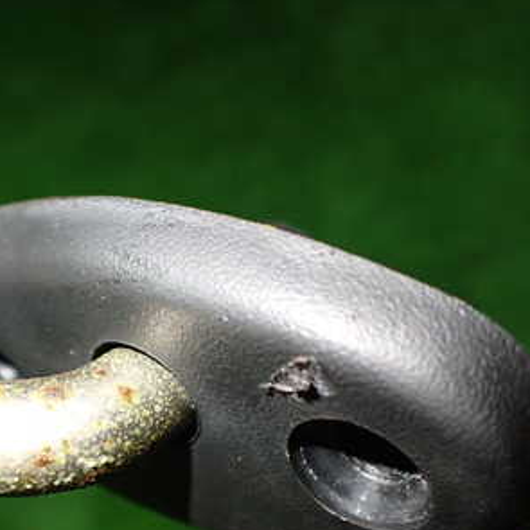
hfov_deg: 31.1
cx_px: 135
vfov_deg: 31.2
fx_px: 935
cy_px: 384
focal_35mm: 54
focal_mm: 5.4
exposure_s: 1/80
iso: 800
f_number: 2.3
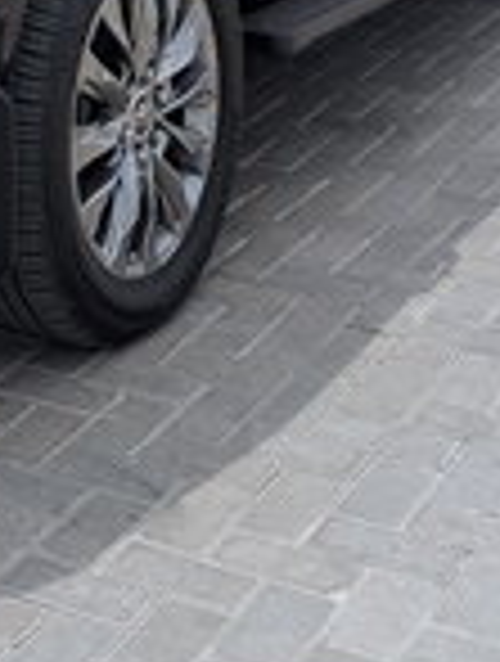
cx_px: -203
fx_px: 1879
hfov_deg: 14.3
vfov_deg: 17.6
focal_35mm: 98
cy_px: -374
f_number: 1.68
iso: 22
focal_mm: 6.9
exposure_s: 1/1869
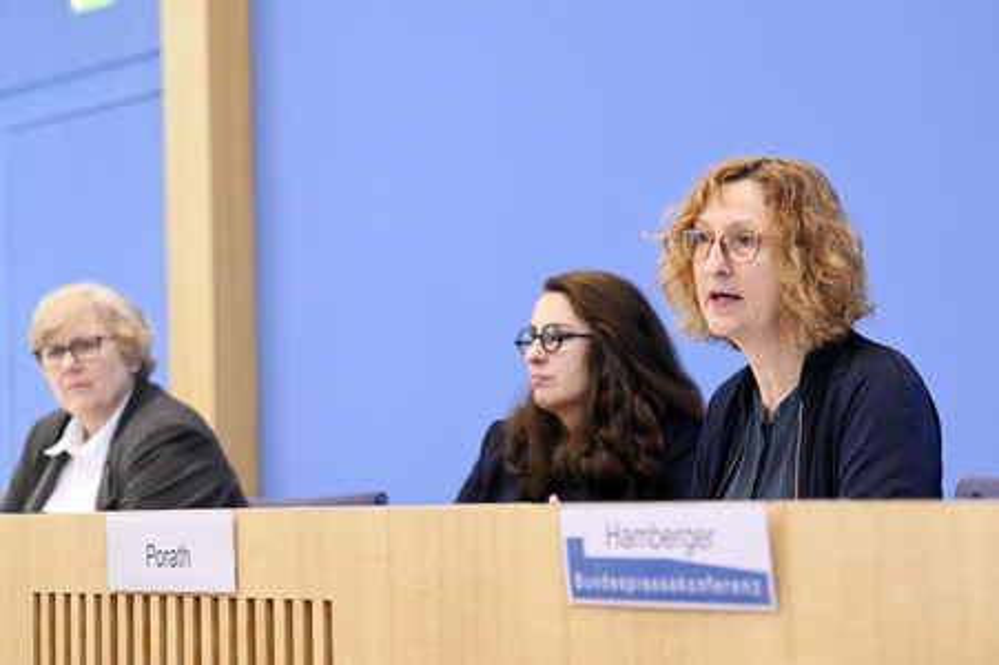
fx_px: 2912
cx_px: 500
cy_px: 332
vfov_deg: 13.0
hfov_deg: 19.5
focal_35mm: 105
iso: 2500
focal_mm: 105
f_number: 5
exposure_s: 1/400
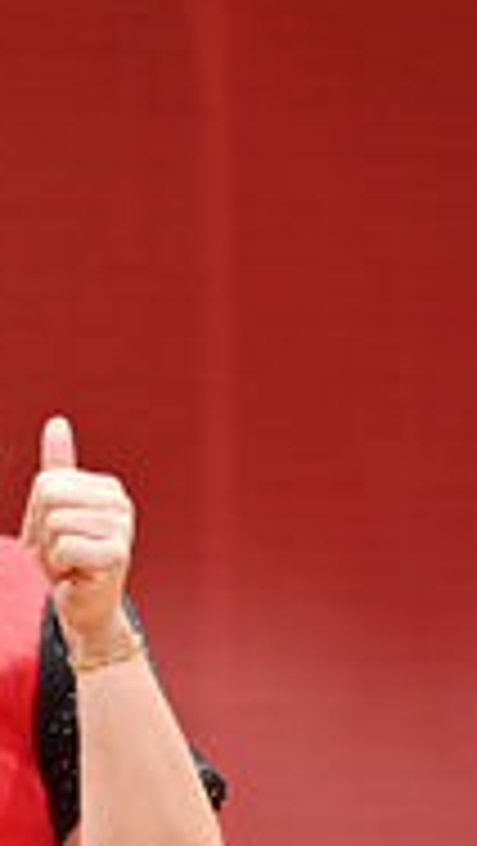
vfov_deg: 5.4
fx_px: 9001
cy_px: 482
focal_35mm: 401
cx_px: -554
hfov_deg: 3.0
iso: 1100
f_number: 4
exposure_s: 1/125
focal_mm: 120
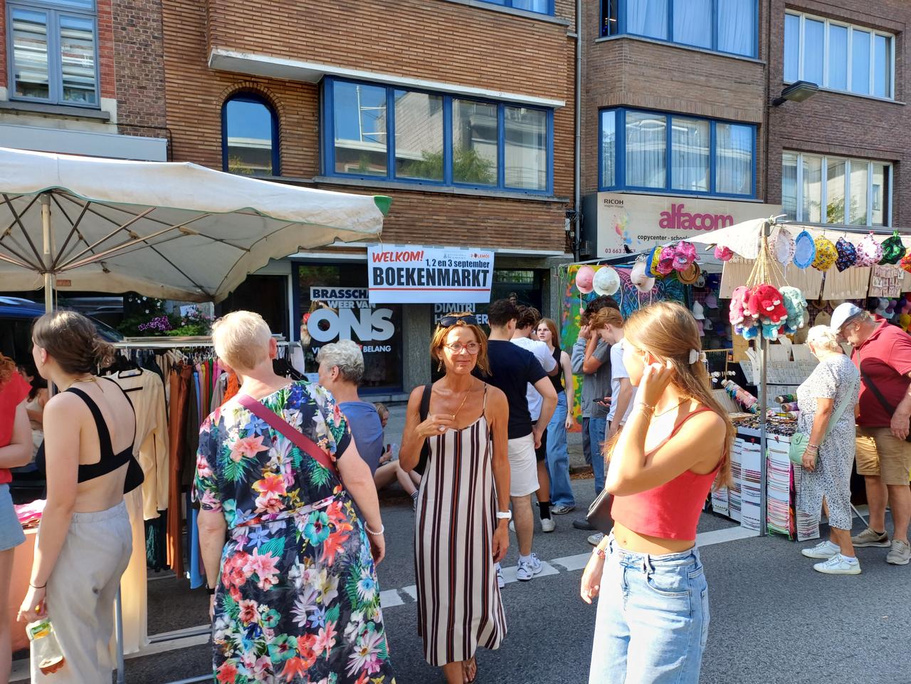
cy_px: 342
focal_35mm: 25
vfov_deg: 54.9
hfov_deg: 69.4
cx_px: 456
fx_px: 658
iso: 50
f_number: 1.8
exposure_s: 1/299
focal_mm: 4.65
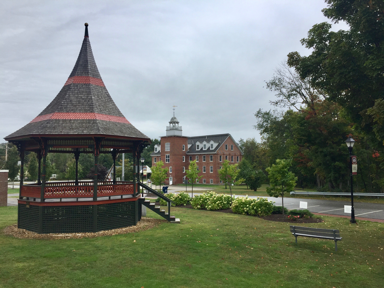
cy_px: 144
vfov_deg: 48.2
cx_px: 192
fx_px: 322
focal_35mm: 29
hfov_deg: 61.7
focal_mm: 4.15
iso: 32
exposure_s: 1/842
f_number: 2.2
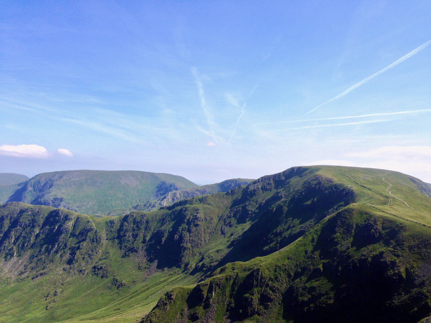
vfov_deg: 42.9
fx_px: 411
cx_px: 216
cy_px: 162
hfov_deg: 55.4
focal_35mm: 33
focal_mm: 4.12
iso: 50
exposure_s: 1/1869
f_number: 2.4
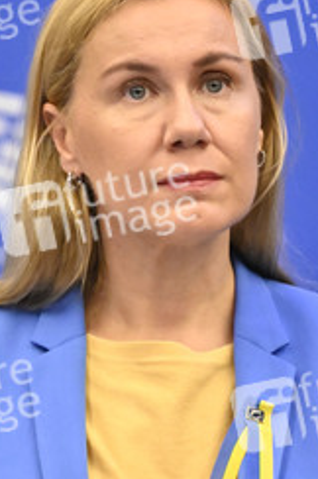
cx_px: 153
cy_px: 308
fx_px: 3707
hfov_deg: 4.9
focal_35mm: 279
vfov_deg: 7.4
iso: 5000
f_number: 2.8
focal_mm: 170
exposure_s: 1/1000
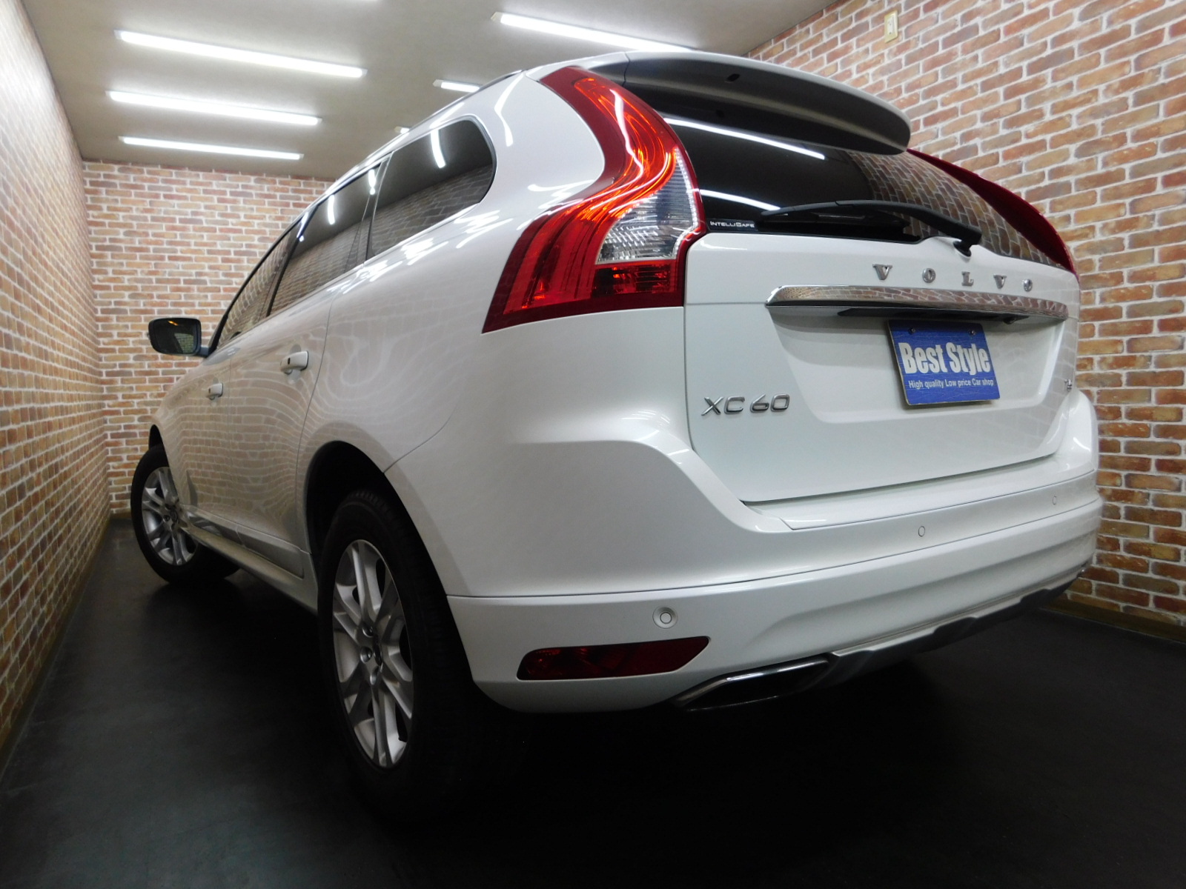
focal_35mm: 23
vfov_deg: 58.9
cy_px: 444
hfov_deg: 73.9
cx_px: 593
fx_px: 788
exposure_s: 1/30
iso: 180
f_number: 3
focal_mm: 4
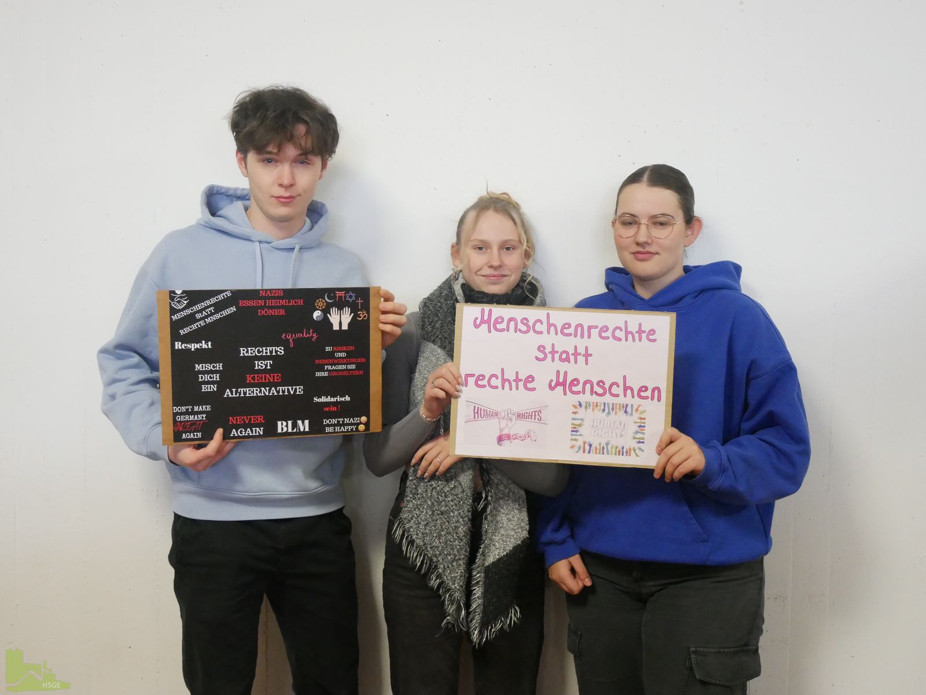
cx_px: 463
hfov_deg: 46.8
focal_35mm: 40
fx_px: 1070
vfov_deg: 36.0
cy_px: 348
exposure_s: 1/30
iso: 3200
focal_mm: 20
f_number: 4.6
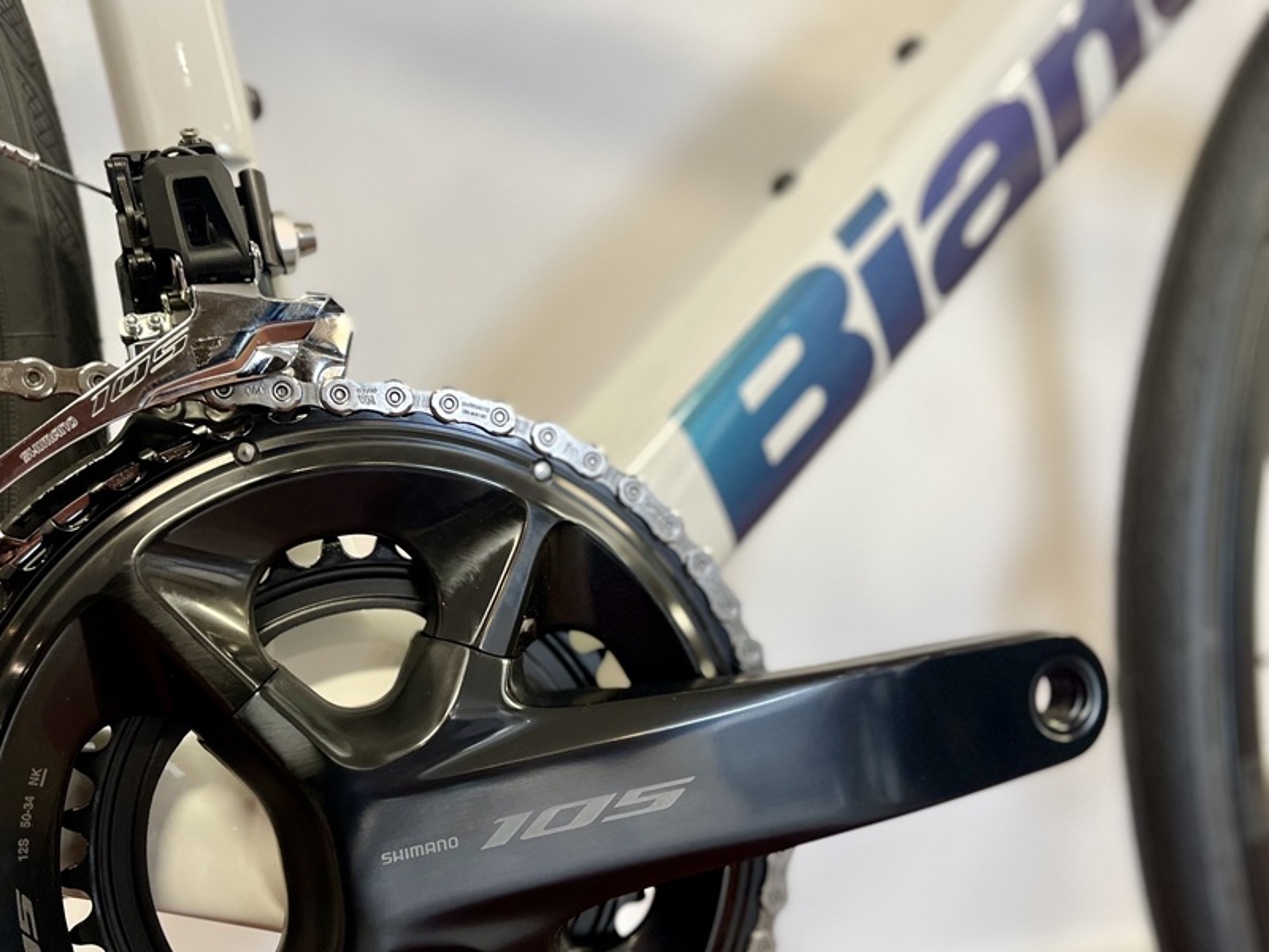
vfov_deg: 53.1
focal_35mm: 26
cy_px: 476
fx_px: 953
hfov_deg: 67.3
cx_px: 634
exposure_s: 1/50
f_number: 1.6
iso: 160
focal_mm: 5.1
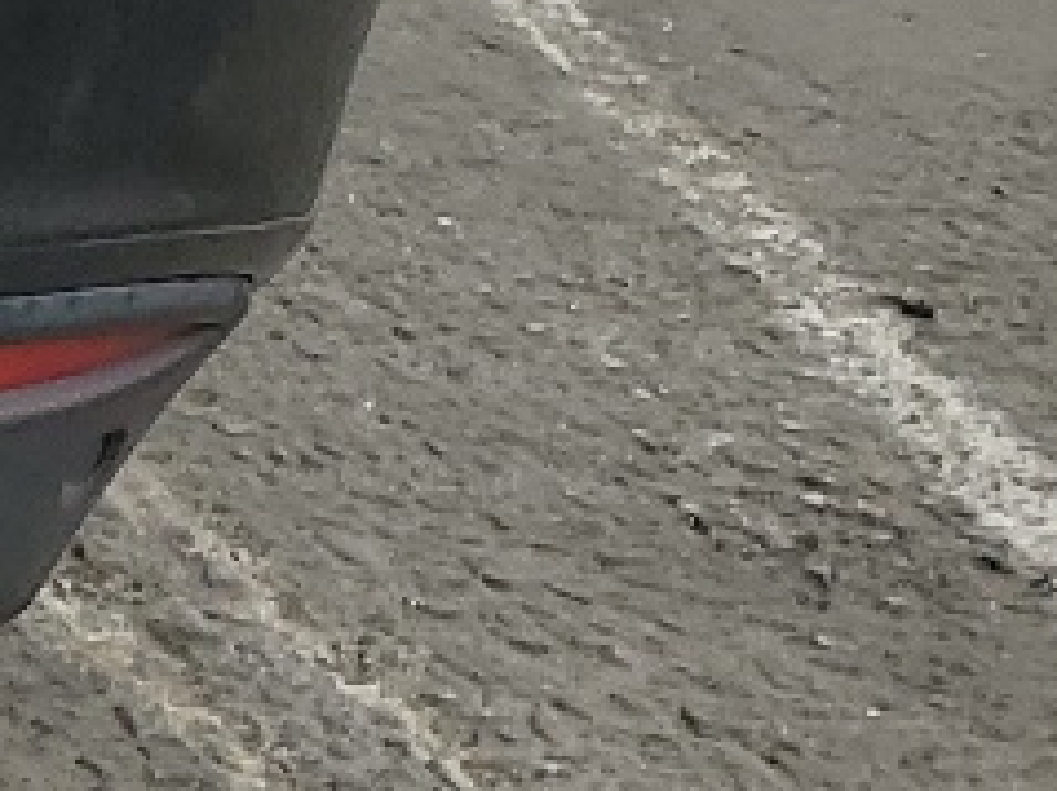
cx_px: -2273
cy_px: -1145
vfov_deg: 7.9
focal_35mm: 174
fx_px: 5310
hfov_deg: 8.9
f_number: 1.5
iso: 50
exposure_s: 1/833
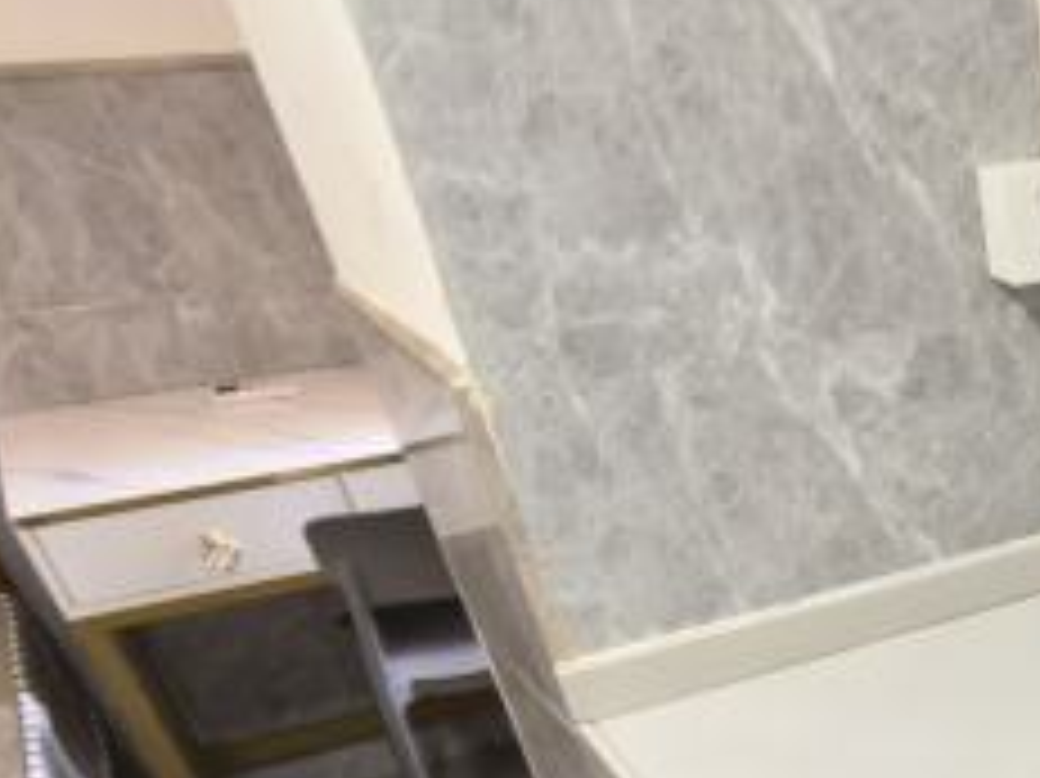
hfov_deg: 32.7
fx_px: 1351
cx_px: 1315
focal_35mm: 45
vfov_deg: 27.3
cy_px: 989
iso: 400
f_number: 2.2
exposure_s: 1/33.3
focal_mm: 1.95
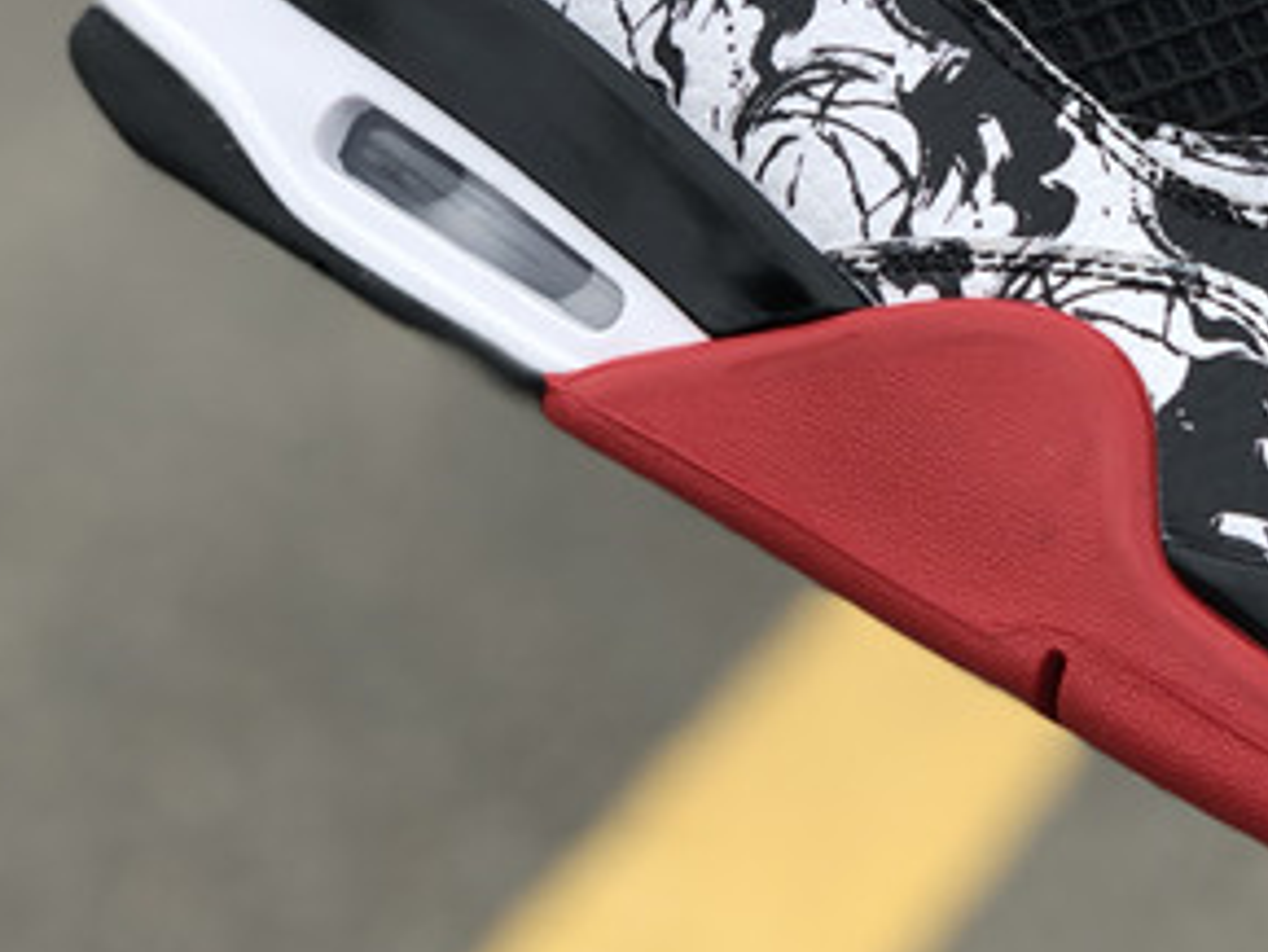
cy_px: 287
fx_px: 4874
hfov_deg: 14.6
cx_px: 1286
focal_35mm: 133
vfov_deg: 11.1
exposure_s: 1/224
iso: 16
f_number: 2.4
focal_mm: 6
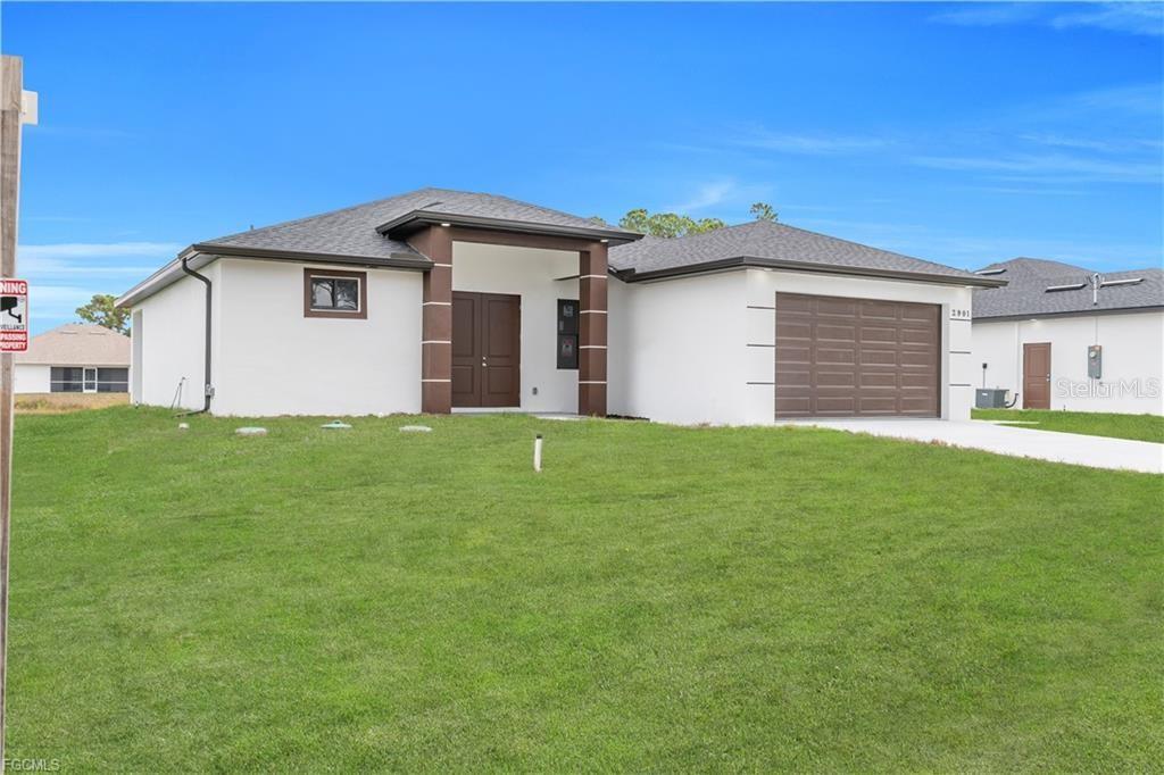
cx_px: 582
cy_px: 388
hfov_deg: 61.9
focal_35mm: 30
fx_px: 970
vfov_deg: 43.6
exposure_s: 1/160
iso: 100
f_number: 6.3
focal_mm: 20
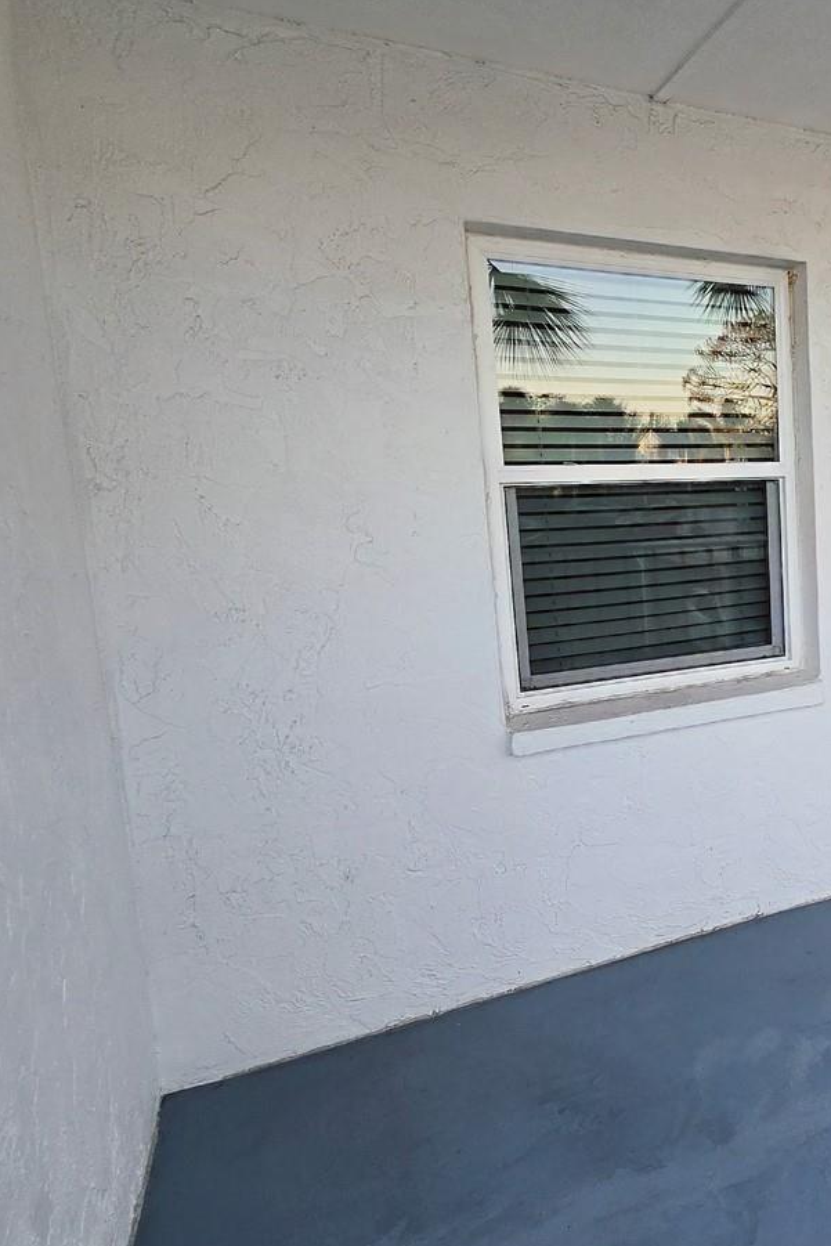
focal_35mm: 24
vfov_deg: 73.7
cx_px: 903
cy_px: 603
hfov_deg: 42.4
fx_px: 831
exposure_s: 1/120
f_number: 2.2
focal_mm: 2.2
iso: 64
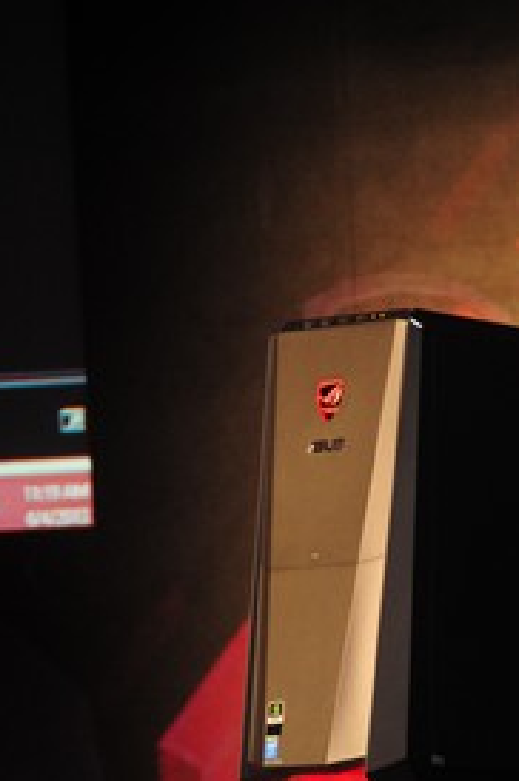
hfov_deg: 4.8
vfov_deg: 7.1
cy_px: 690
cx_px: 396
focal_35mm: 288
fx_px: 6241
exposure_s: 1/60
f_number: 5.3
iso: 1250
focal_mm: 105
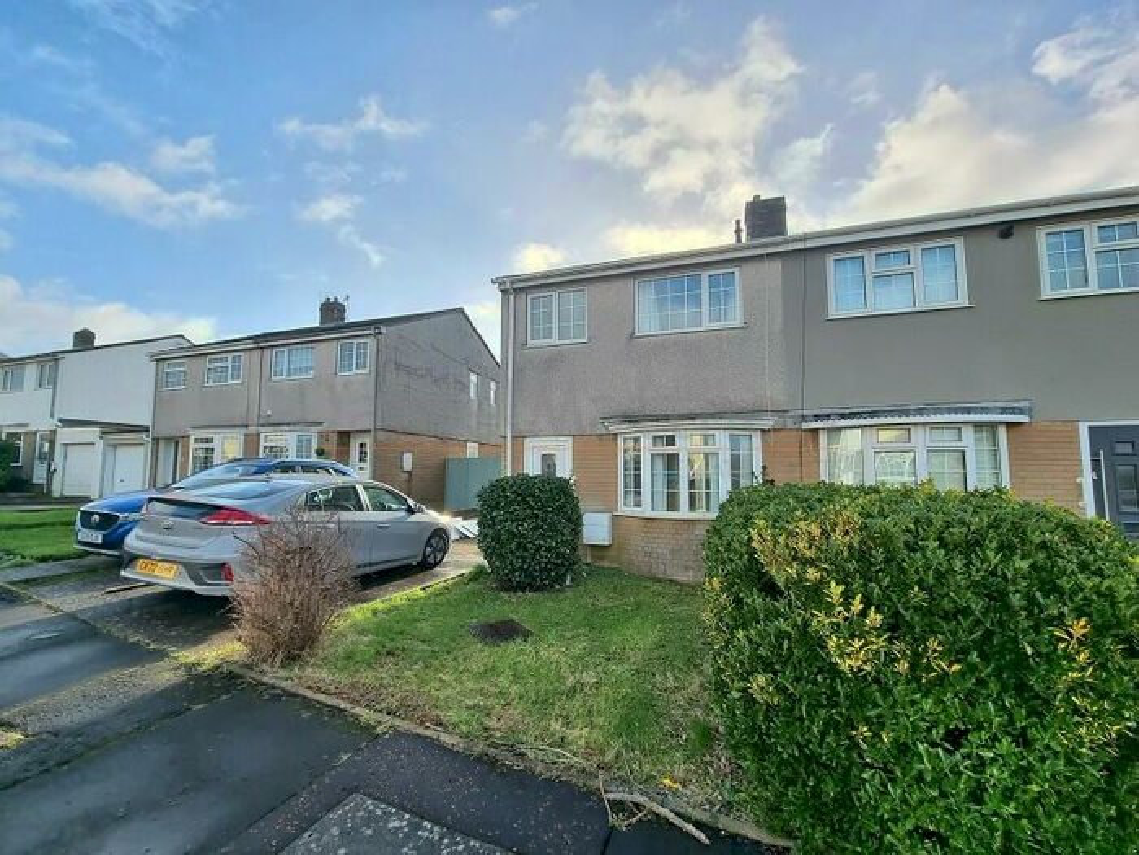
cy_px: 428
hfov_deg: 106.2
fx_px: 428
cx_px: 570
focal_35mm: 13
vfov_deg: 89.9
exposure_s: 1/1324
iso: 50
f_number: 2.2
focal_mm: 2.2
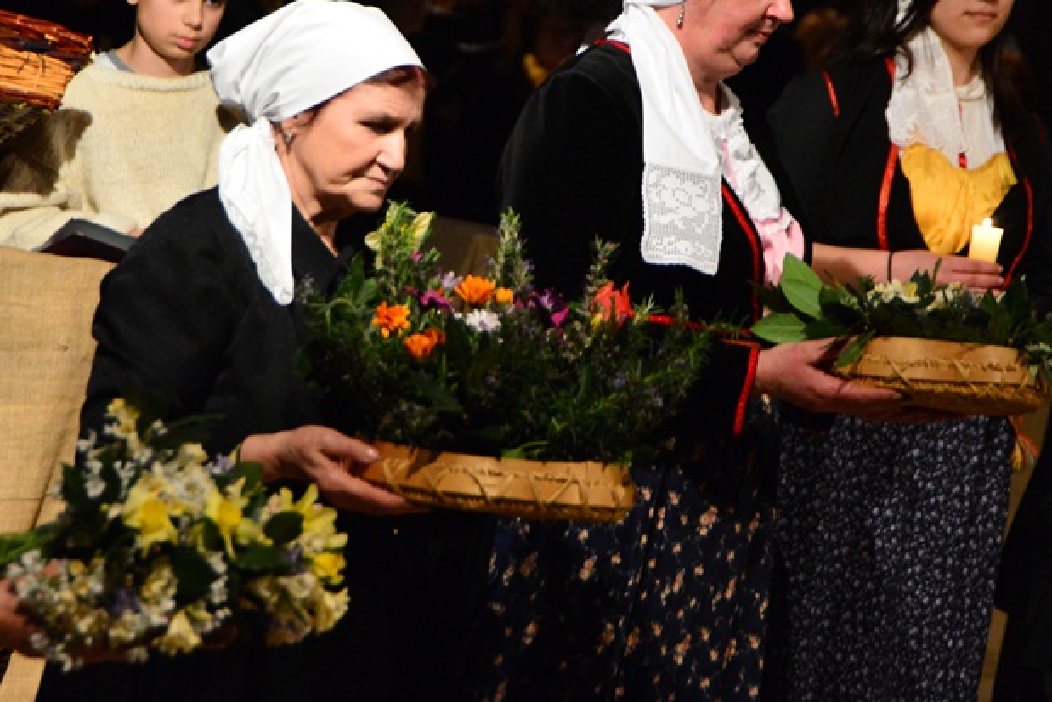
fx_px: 4676
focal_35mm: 160
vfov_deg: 8.6
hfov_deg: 12.8
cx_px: 517
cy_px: 205
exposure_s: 1/60
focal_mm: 110
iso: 4000
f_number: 5.6
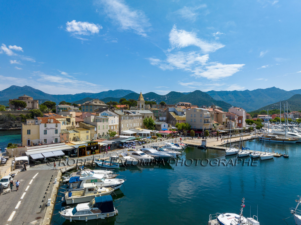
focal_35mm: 24
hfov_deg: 71.6
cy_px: 112
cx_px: 150
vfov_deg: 56.8
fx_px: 209
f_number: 11
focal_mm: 12.3
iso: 100
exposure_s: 1/240
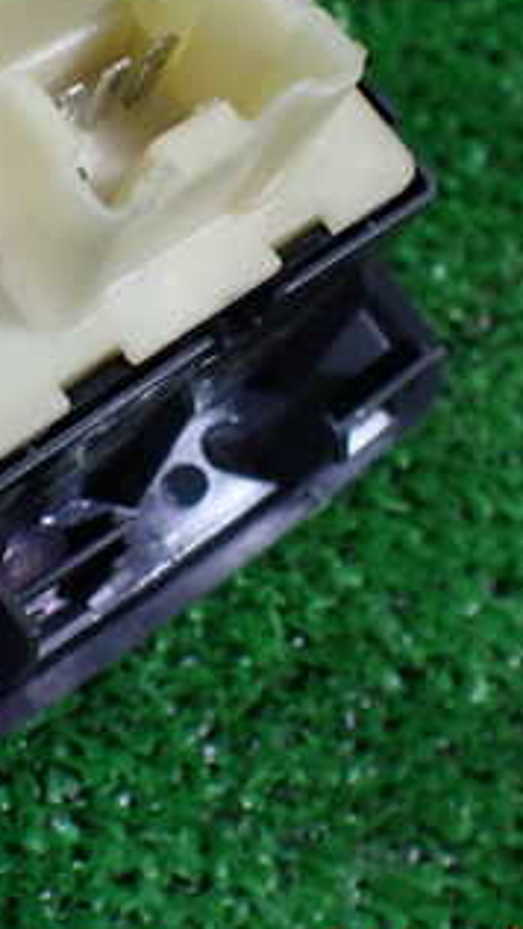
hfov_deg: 19.3
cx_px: 109
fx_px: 1527
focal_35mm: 62
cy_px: 335
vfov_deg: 33.6
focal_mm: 5.4
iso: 500
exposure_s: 1/125
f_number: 2.3
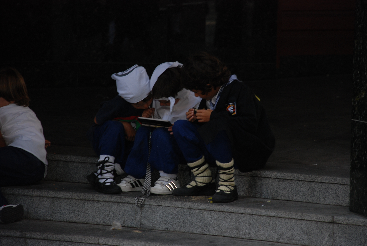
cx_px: 184
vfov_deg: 6.8
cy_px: 123
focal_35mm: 202
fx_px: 2069
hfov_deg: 10.1
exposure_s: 1/60
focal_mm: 135
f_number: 5.6
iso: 250
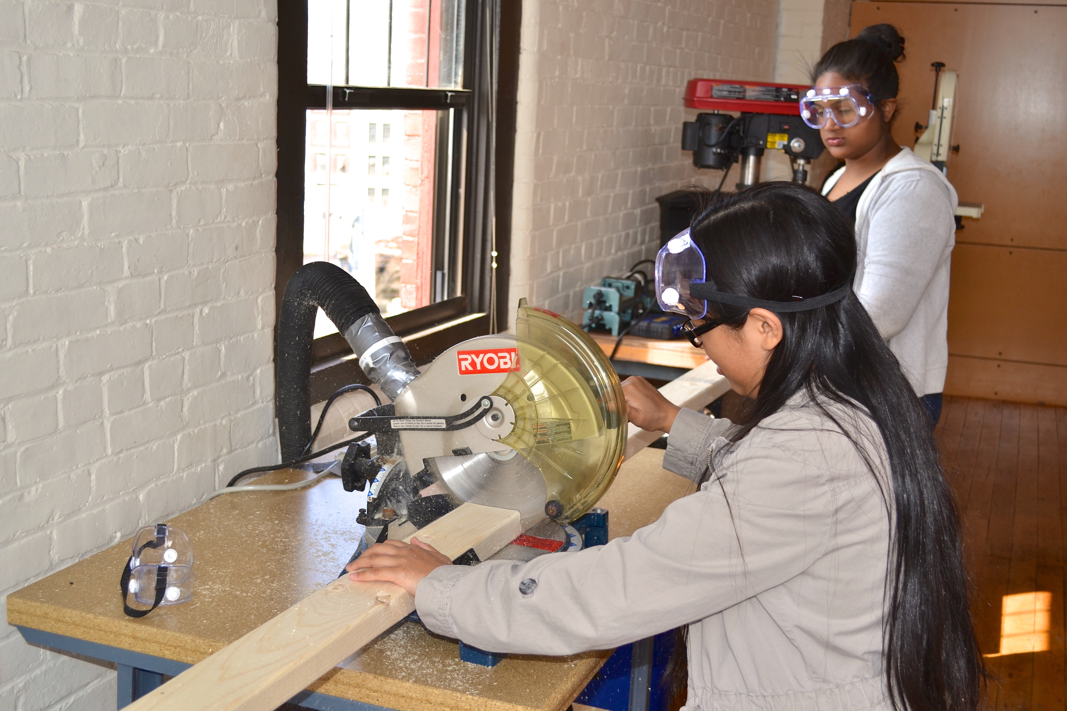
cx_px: 534
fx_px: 1423
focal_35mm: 48
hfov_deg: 41.1
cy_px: 356
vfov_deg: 28.1
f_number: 4.8
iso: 125
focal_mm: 32
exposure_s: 1/125
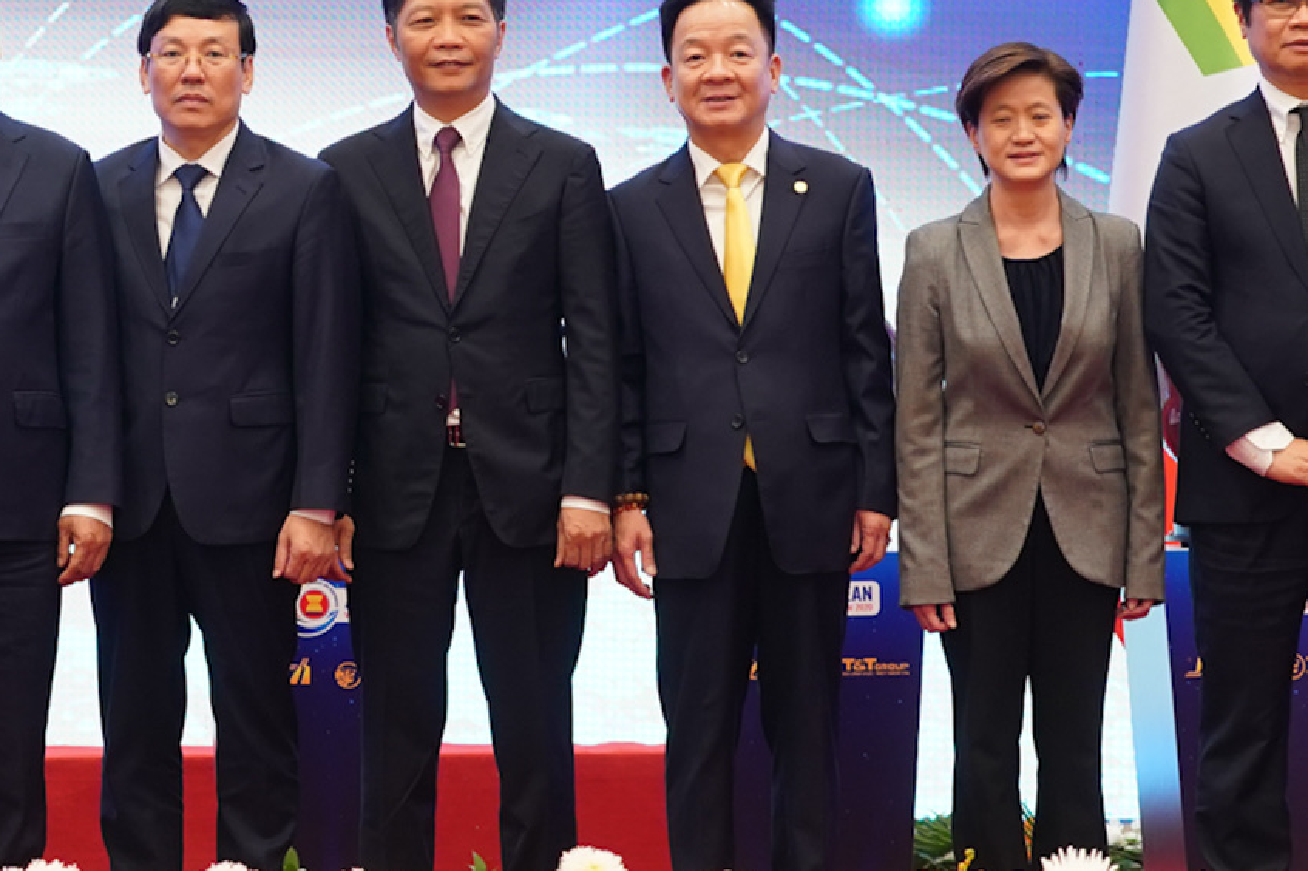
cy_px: -25
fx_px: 9878
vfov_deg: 5.0
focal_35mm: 272
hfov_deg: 7.5
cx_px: -218
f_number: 4
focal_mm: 90
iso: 1000
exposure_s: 1/60
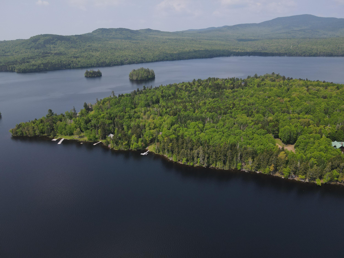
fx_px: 239
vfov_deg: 56.8
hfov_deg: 71.6
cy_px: 129
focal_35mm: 24
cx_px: 172
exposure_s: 1/640
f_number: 2.8
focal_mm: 4.5
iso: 100
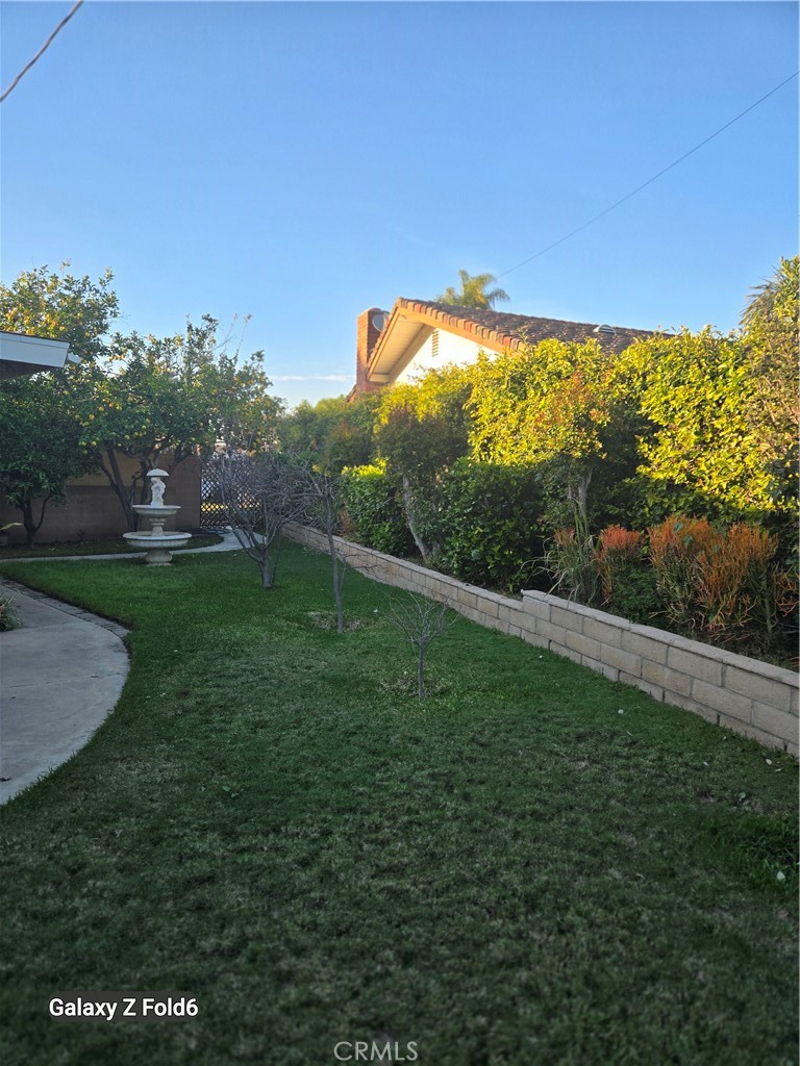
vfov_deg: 73.9
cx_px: 400
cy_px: 533
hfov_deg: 58.9
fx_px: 709
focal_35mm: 23
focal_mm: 5.4
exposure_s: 1/1429
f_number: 1.8
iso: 80
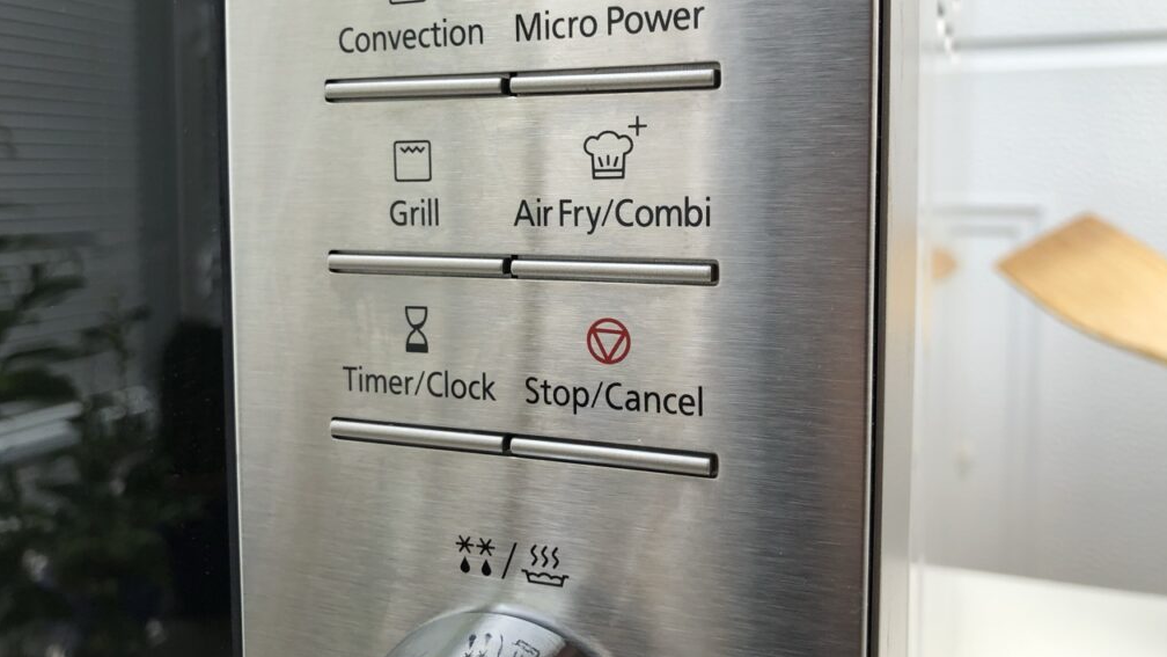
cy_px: 260
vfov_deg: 37.6
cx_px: 590
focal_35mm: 31
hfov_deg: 62.6
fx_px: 959
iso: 20
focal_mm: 4
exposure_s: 1/410
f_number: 1.8
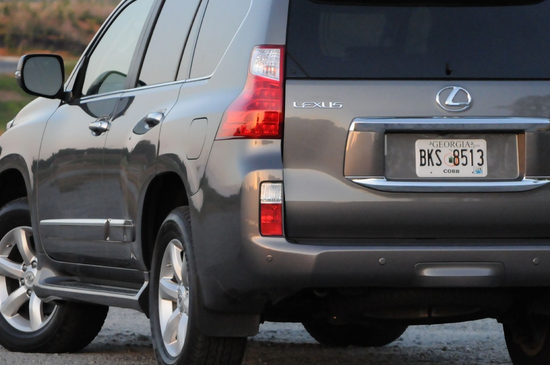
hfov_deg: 6.9
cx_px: 326
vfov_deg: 4.6
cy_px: 173
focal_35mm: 299
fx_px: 4559
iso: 2000
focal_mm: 125
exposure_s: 1/320
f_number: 6.3
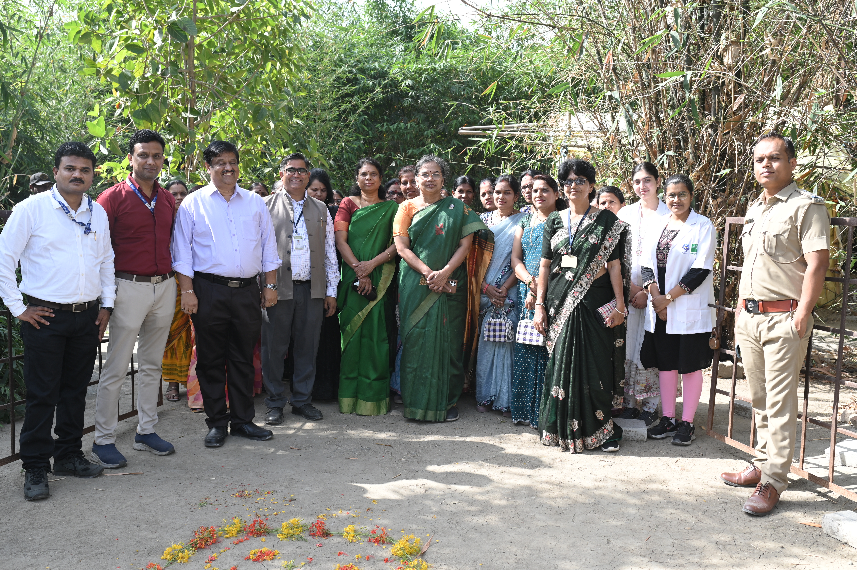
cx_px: 428
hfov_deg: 54.5
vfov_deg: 37.8
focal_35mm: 35
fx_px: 833
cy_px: 285
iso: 200
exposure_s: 1/200
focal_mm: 35
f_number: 6.3
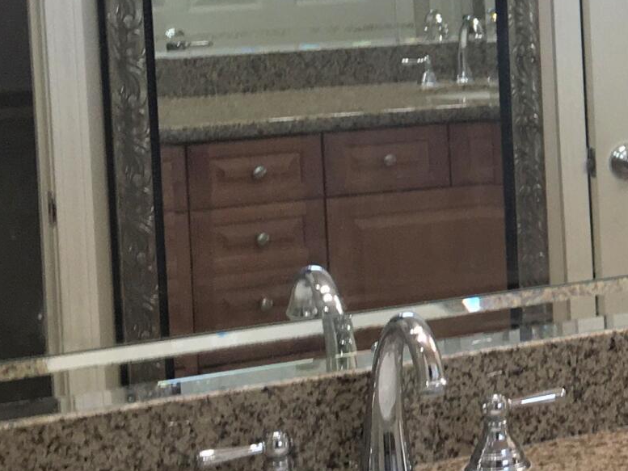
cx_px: 1001
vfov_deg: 13.1
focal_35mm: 112
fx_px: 2032
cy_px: 45
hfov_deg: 15.8
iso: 32
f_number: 2.2
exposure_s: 1/60
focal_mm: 4.15
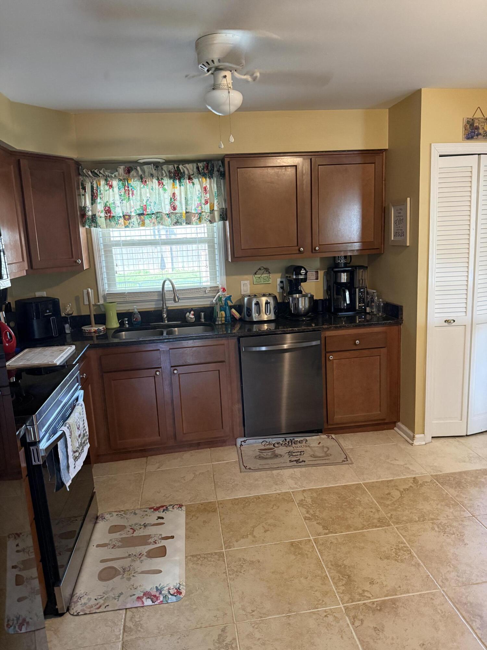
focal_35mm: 24
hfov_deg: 56.8
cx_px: 244
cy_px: 325
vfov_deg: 71.6
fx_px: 450
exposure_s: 1/60
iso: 640
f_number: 1.78
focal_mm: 6.76
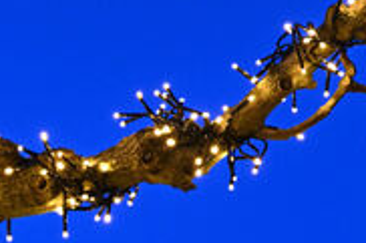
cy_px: 570
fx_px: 5160
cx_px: -66
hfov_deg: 4.1
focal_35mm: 508
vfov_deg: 2.7
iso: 1600
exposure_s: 1/160
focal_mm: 77
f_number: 2.8
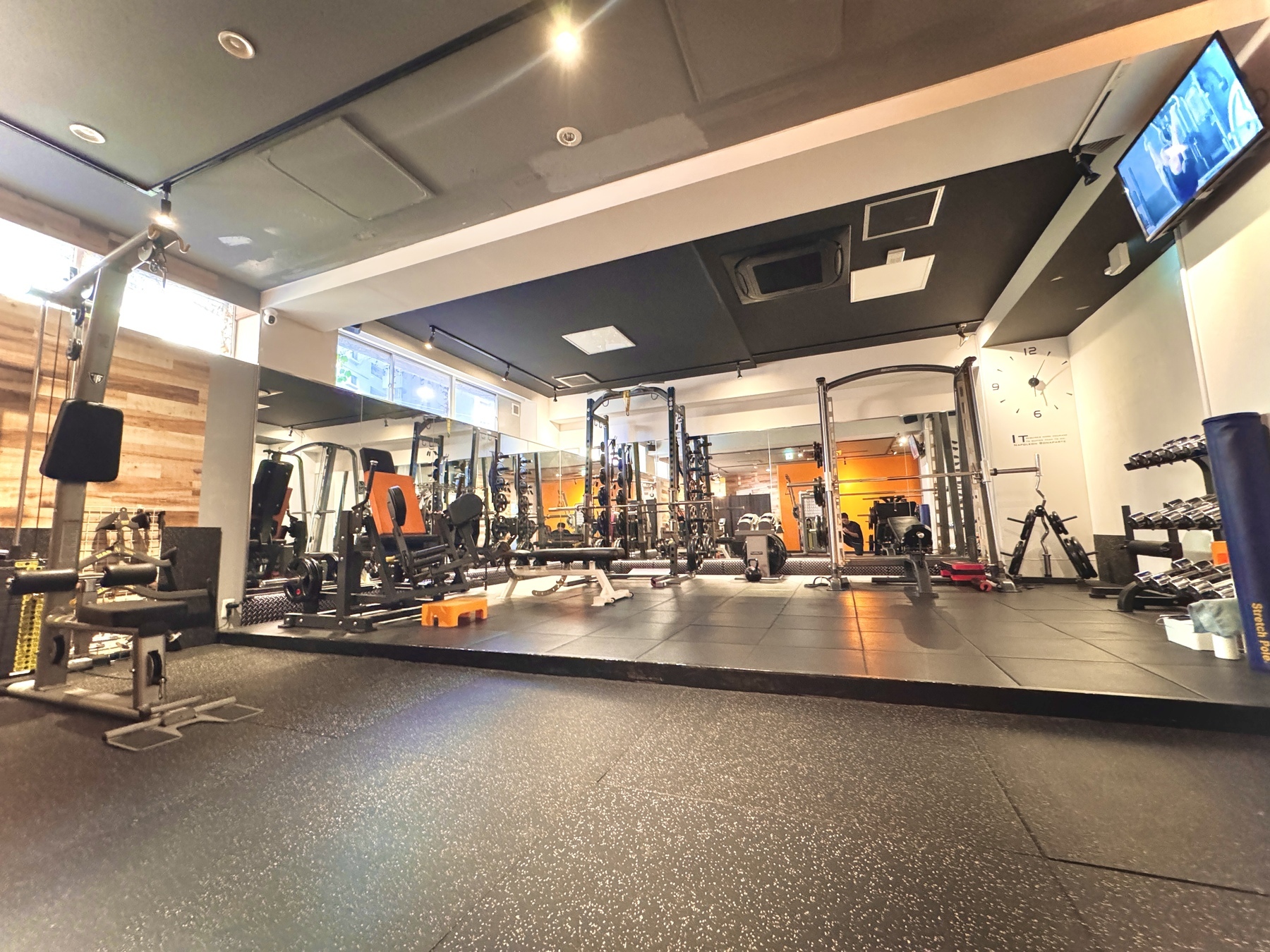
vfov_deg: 85.7
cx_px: 635
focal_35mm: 14
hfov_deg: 102.1
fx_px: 514
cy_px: 476
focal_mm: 2.22
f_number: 2.2
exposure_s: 1/56
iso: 1250
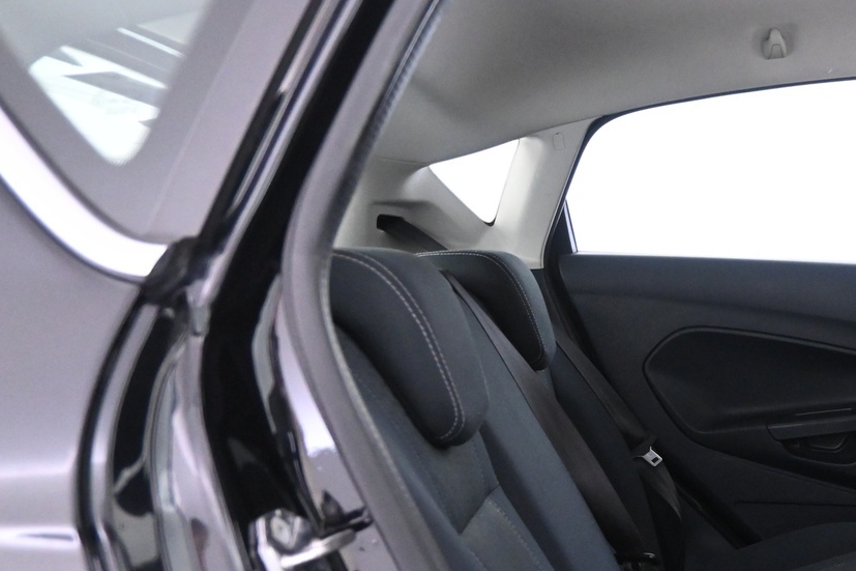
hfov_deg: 38.0
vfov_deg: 27.8
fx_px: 1117
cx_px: 826
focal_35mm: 47
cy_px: 492
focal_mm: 16
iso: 3200
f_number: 3.5
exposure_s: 1/25
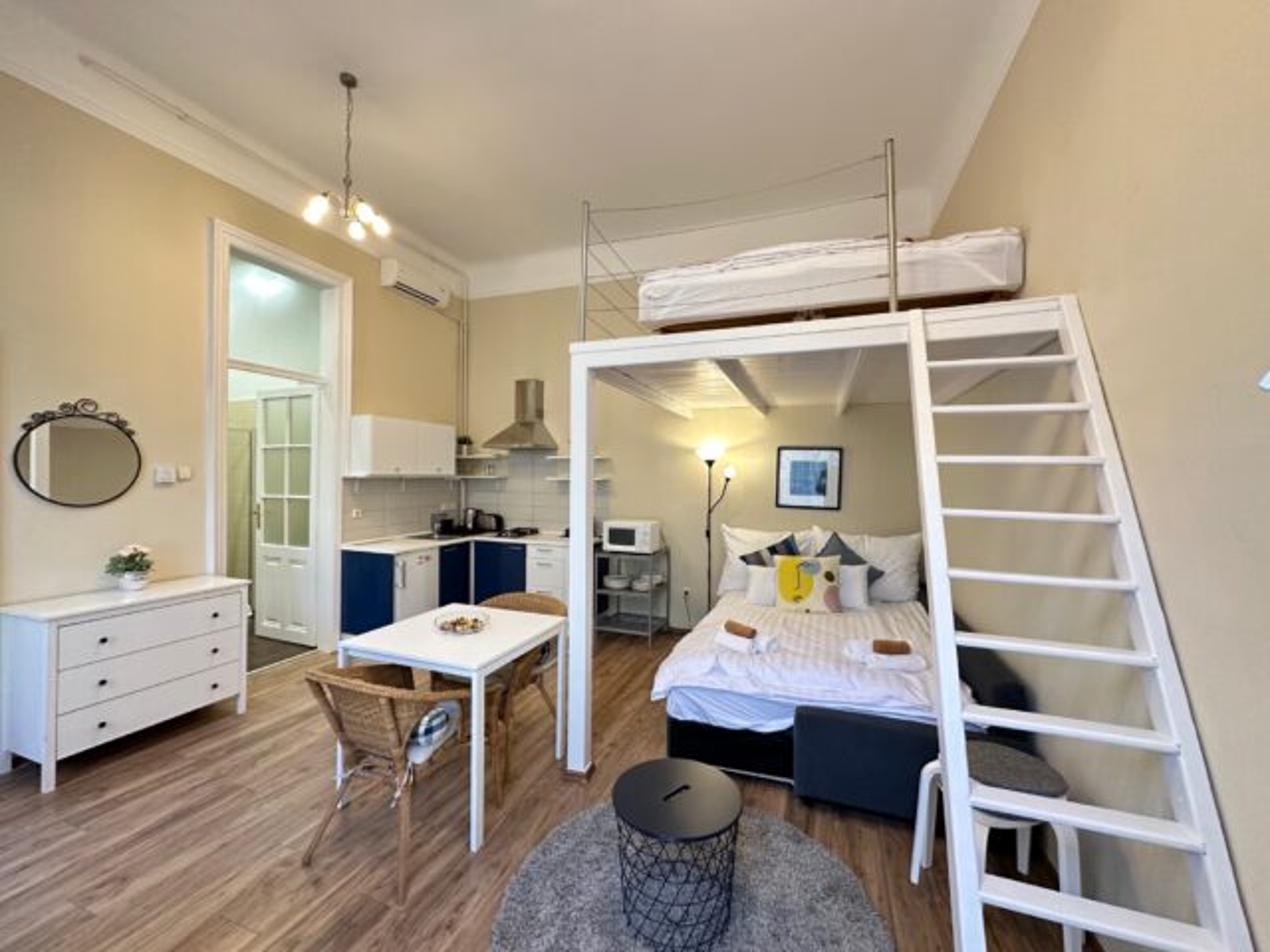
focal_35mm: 14
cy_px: 476
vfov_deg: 85.7
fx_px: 514
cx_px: 635
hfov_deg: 102.1
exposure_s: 1/50
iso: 250
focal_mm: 2.22
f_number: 2.2
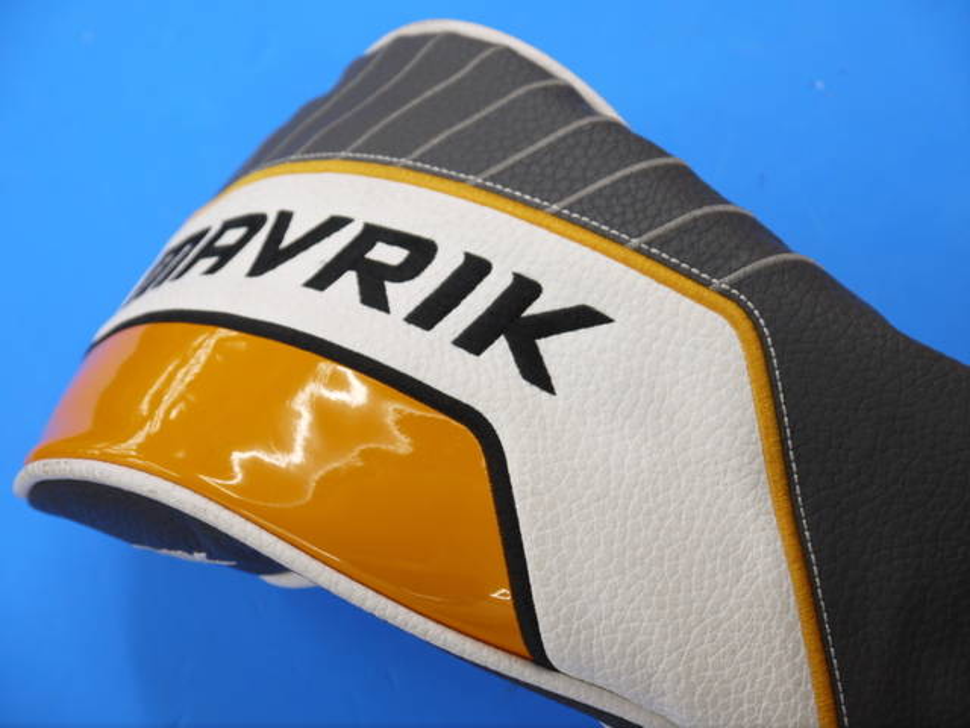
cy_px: 364
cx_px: 485
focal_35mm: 84
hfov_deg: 23.3
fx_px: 2354
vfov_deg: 17.6
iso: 400
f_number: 5.6
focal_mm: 42
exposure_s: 1/80
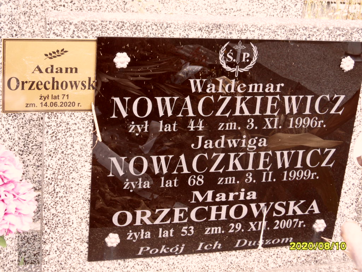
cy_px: 136
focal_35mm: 60
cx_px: 181
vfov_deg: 24.4
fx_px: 627
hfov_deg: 32.2
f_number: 4
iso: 100
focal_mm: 10.3
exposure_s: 1/60
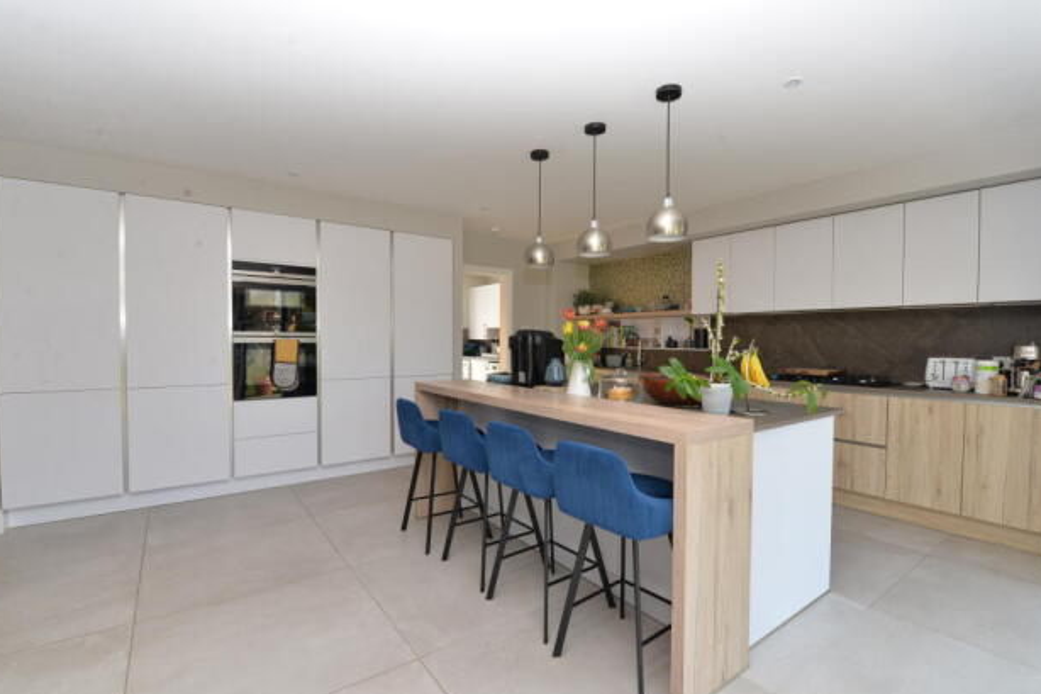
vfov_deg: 73.7
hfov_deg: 96.7
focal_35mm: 16
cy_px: 357
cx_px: 532
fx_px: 463
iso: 500
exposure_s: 1/60
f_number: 10
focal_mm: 15
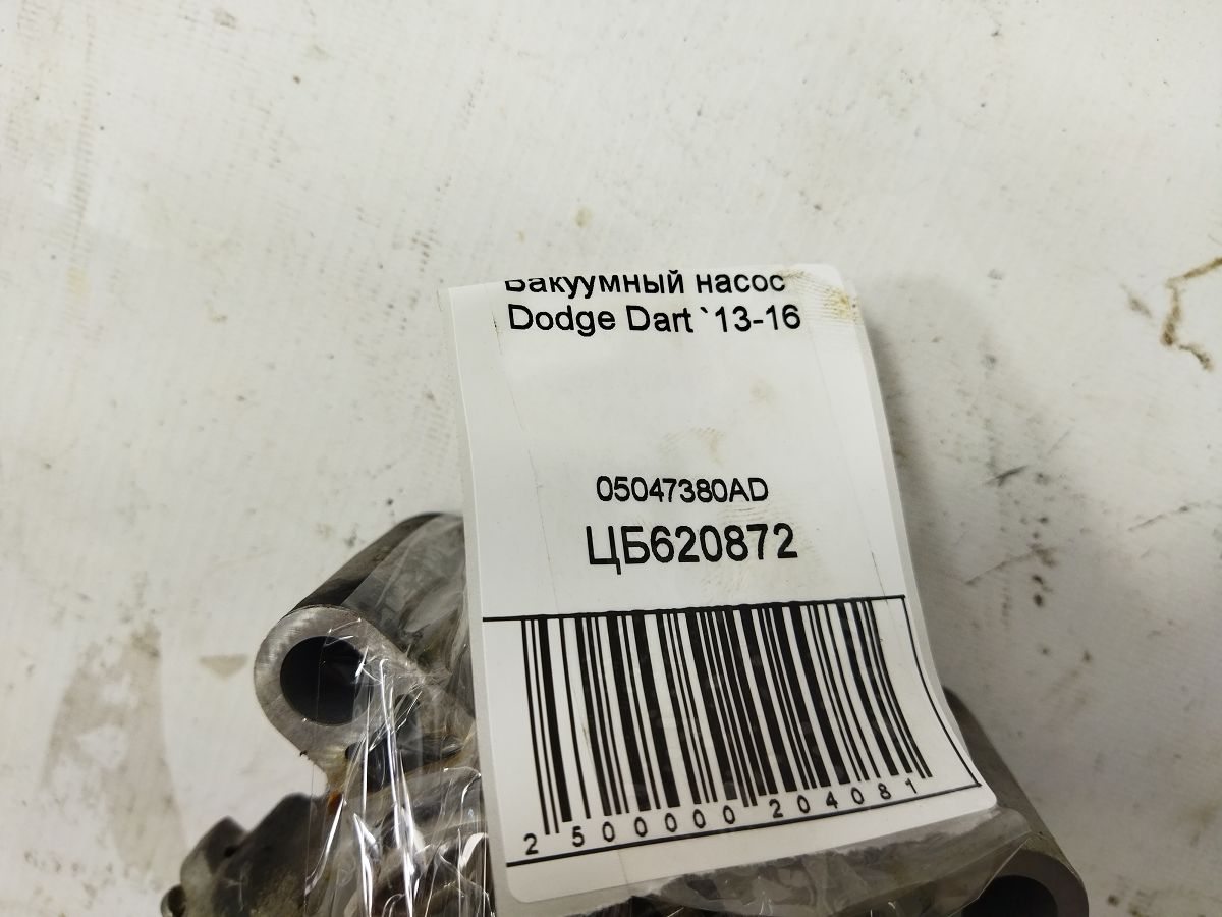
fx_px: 953
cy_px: 458
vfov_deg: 51.4
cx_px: 611
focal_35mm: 27
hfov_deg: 65.3
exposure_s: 1/187
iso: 100
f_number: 1.79
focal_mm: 4.71
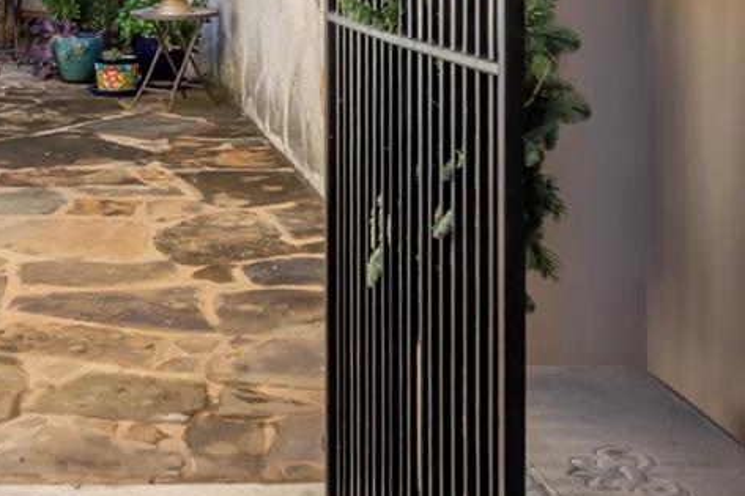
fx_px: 1345
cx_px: 17
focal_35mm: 65
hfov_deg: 29.2
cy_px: -122
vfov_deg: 19.5
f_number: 9
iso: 125
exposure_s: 1/80
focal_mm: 10
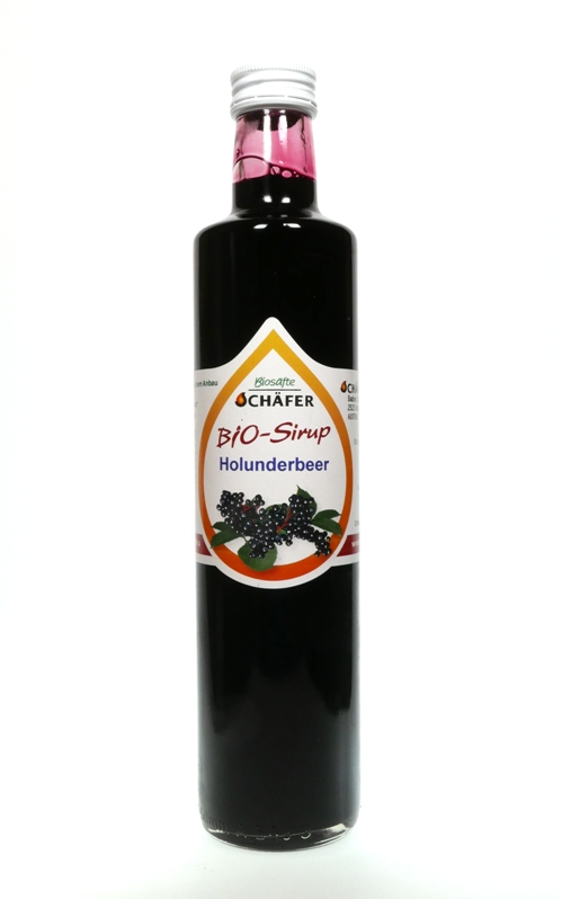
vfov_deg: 44.4
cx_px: 264
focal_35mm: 45
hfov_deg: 28.6
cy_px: 450
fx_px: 1102
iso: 800
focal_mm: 19.9
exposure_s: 1/50
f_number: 16
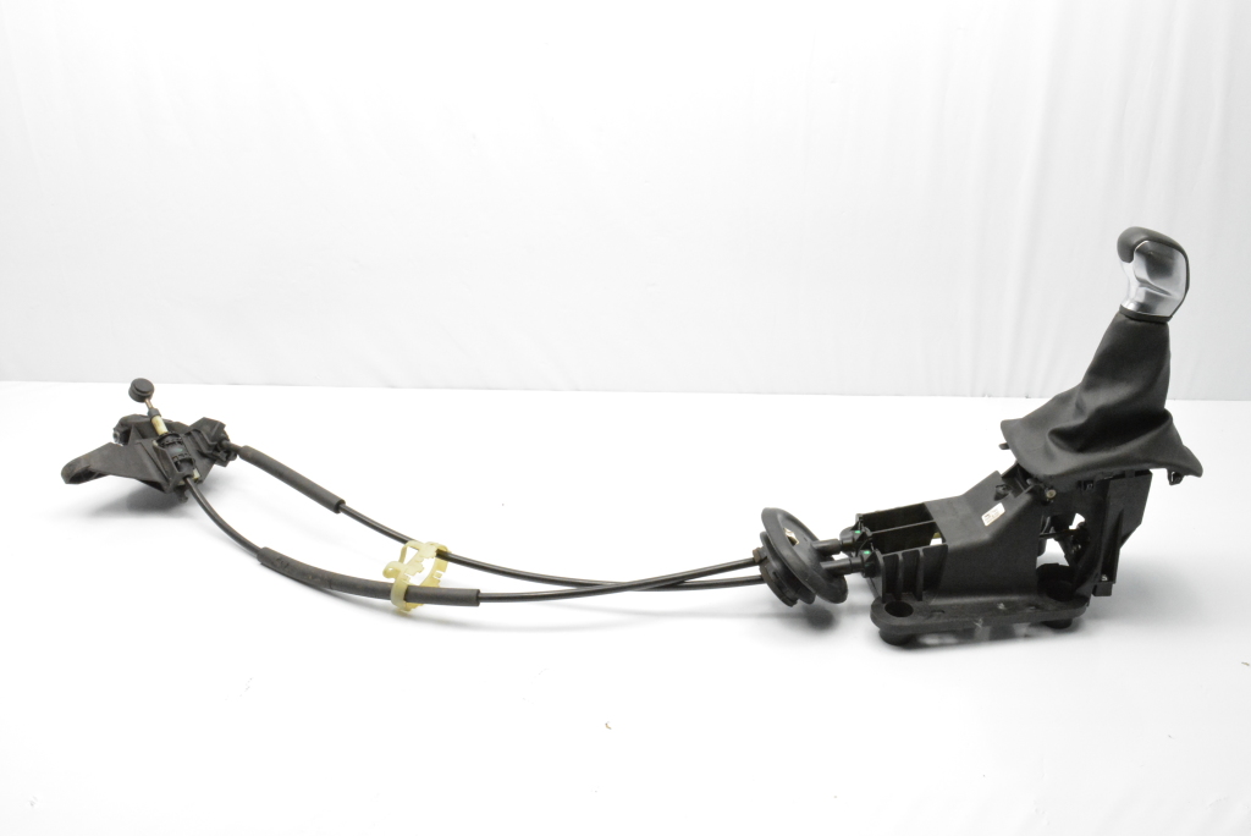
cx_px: 626
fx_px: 1304
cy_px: 418
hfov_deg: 51.3
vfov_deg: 35.5
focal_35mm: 38
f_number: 25
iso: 6400
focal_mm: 25
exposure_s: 1/160
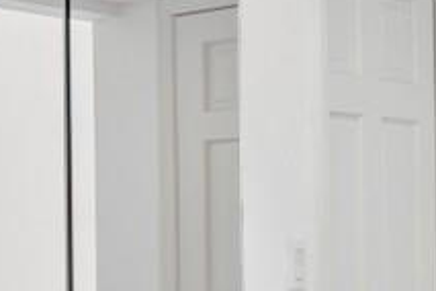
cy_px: 205
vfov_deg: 16.2
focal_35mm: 84
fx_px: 1017
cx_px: -162
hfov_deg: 21.4
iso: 400
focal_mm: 14
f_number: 8
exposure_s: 1/3
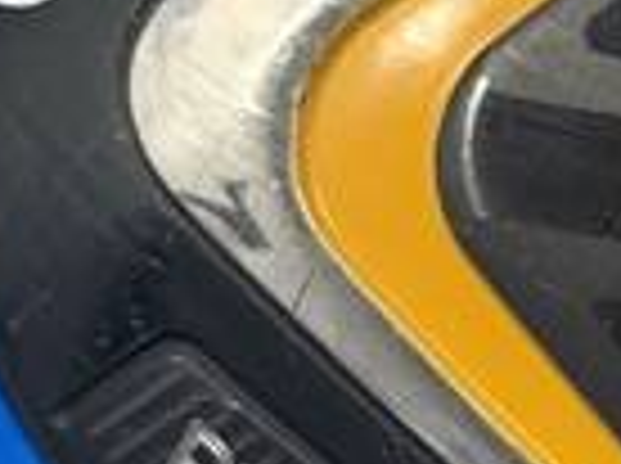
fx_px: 2167
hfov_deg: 15.5
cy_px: 212
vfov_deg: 12.2
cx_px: 814
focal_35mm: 121
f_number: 1.8
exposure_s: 1/60
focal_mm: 4.25
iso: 125
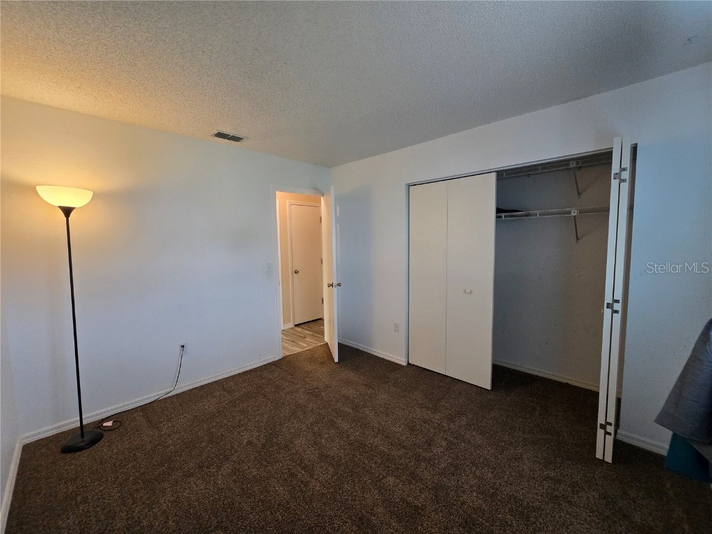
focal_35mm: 13
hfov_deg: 106.2
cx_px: 356
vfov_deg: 89.9
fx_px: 267
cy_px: 267
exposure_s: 1/60
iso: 160
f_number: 2.2
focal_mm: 2.2
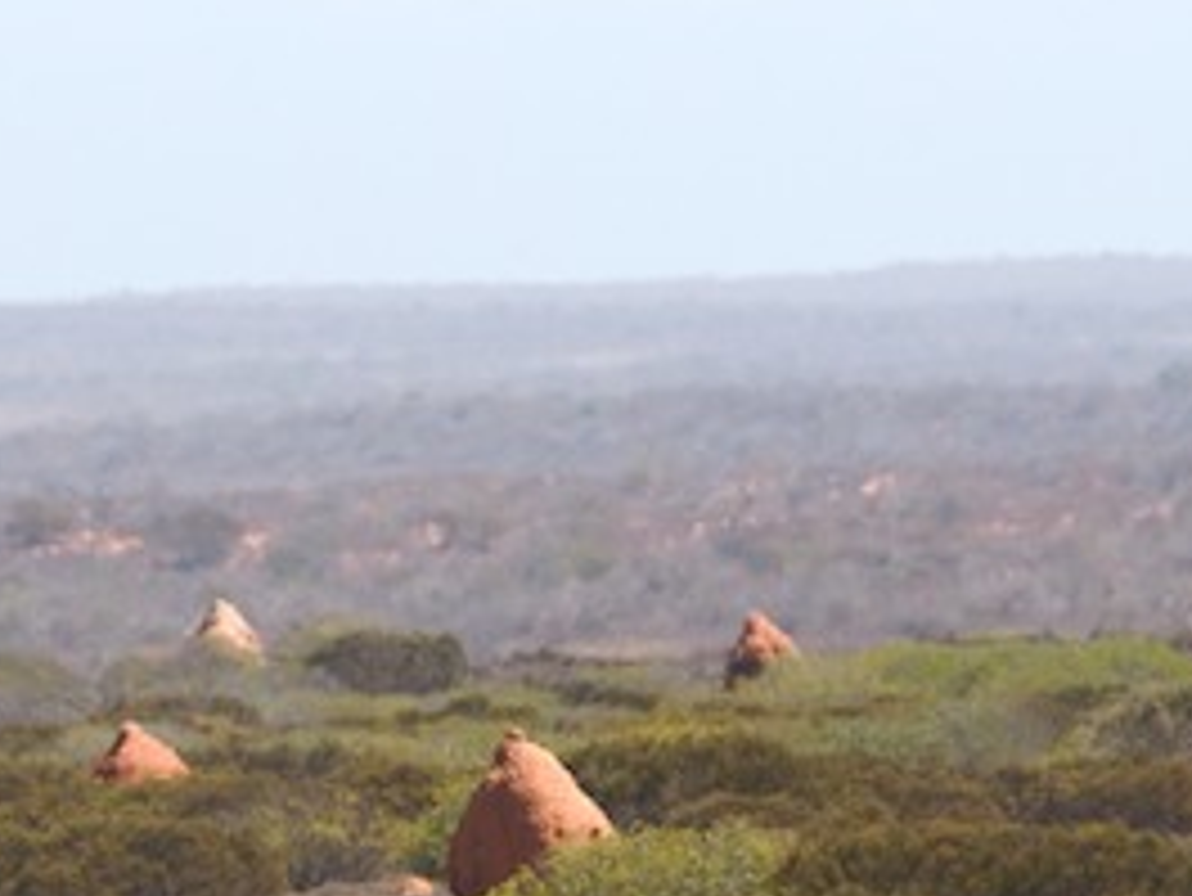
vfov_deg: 1.5
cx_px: 270
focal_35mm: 977
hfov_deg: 2.0
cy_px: 878
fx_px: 33658
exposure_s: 1/800
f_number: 14
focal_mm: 300
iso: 1000
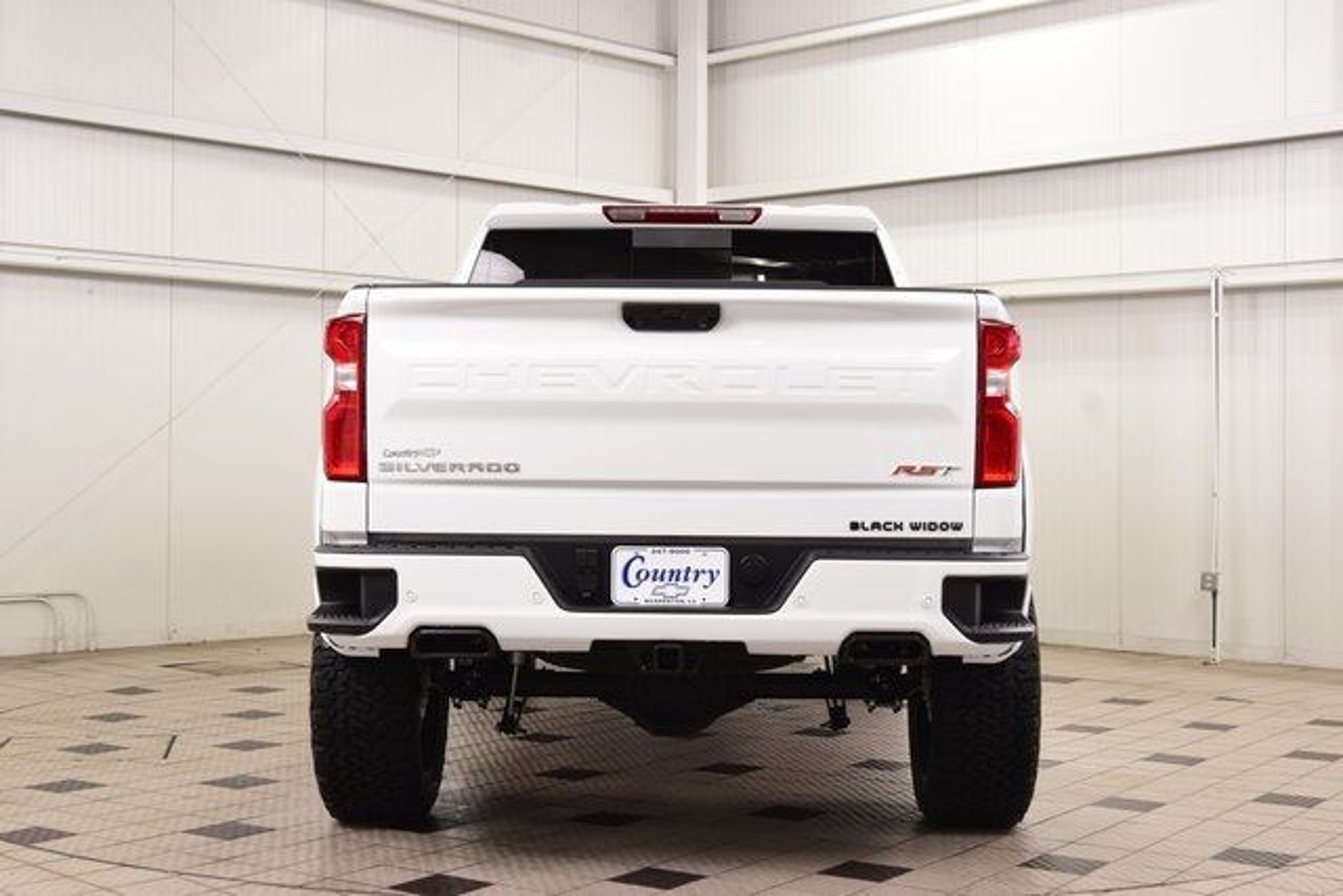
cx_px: 672
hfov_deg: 38.9
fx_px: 1903
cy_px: 448
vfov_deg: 26.5
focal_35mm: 51
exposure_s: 1/60
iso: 1250
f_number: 8
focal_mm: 34
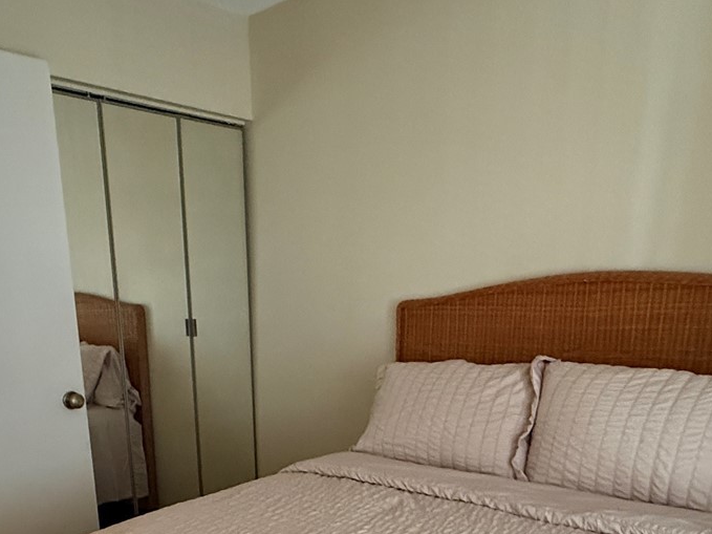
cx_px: 281
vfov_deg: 39.9
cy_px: 477
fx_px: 679
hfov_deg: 54.9
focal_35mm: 33
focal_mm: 2.22
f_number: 2.2
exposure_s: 1/60
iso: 800
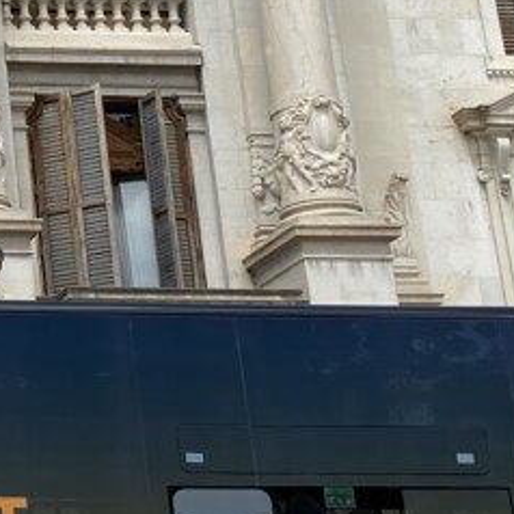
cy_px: 65
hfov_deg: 13.6
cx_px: -374
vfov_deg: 14.9
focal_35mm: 116
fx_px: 1949
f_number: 1.8
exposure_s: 1/1779
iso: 32
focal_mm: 4.25
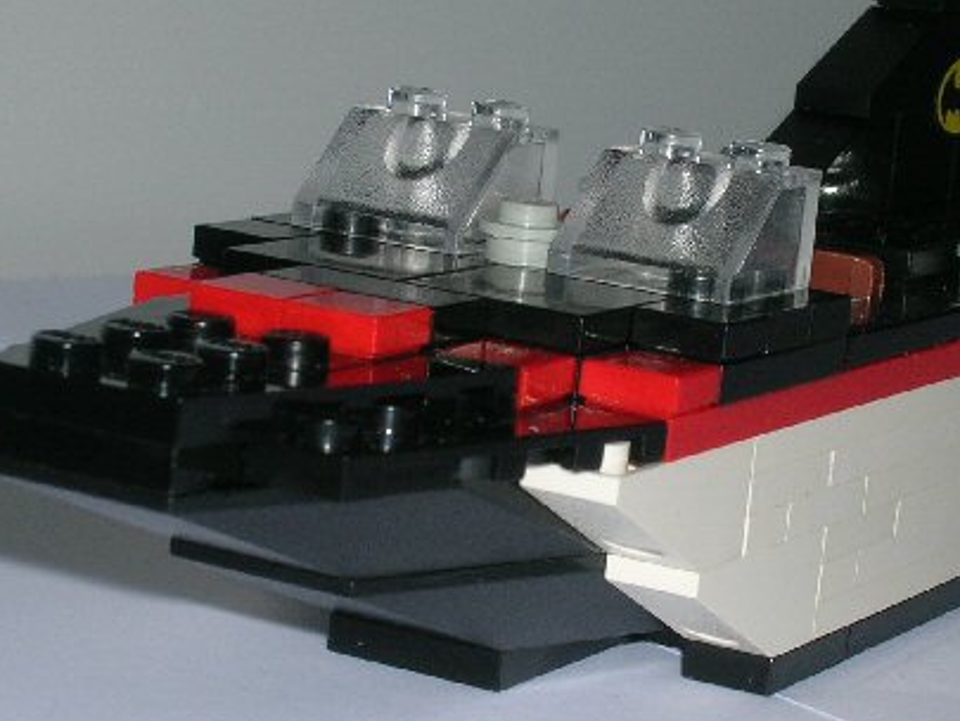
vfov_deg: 12.3
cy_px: 381
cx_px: 635
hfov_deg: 16.2
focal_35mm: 121
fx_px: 3357
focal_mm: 10.4
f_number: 6.1
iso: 50
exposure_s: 1/60.1
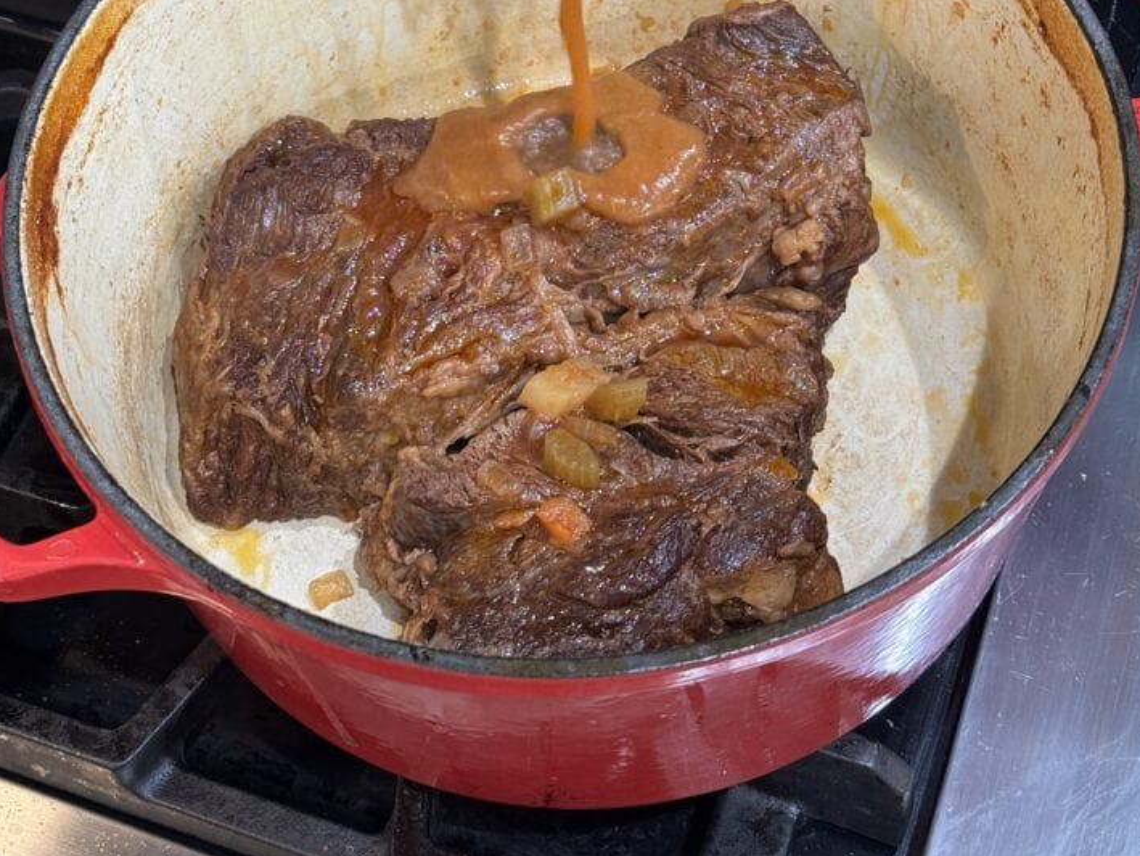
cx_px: 572
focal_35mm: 65
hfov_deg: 29.8
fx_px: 2141
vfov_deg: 22.1
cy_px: 90
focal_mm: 6.76
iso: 400
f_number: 1.78
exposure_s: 1/40
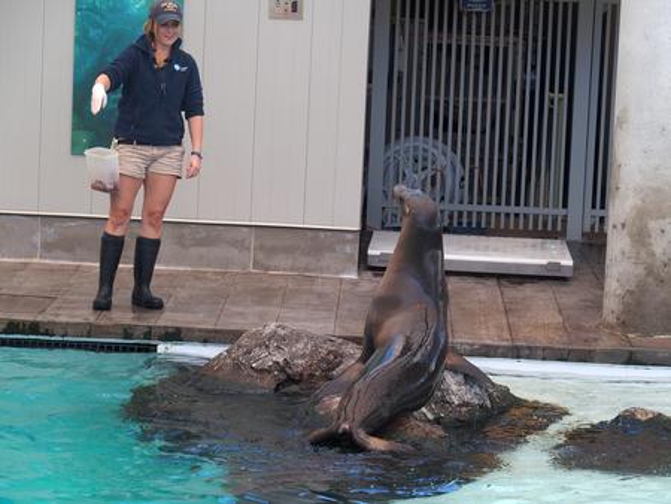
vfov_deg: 12.0
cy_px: 252
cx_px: 336
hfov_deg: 15.9
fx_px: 2405
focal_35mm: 124
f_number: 3.2
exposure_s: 1/250
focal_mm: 26.2
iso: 100
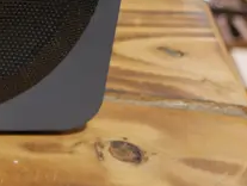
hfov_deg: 10.2
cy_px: -182
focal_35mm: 168
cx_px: -340
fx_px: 1201
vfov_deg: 8.4
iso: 200
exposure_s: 1/60
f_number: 4
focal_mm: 17
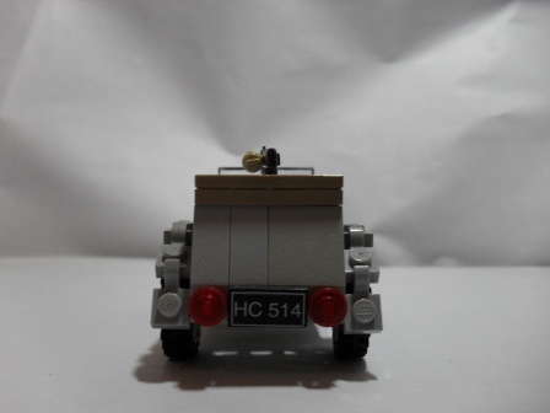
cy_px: 206
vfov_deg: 40.7
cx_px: 275
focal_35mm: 35
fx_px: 556
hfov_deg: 52.6
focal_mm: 6.3
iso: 120
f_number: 3.2
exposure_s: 1/30
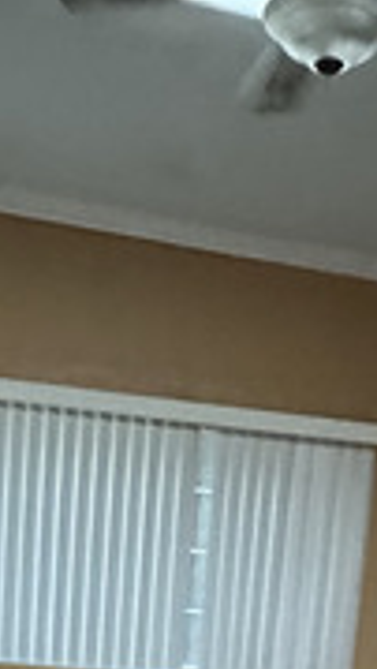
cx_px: 220
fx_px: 1206
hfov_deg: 17.8
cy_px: 856
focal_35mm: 68
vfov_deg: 26.5
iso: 1250
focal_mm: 2.22
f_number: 2.2
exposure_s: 1/40
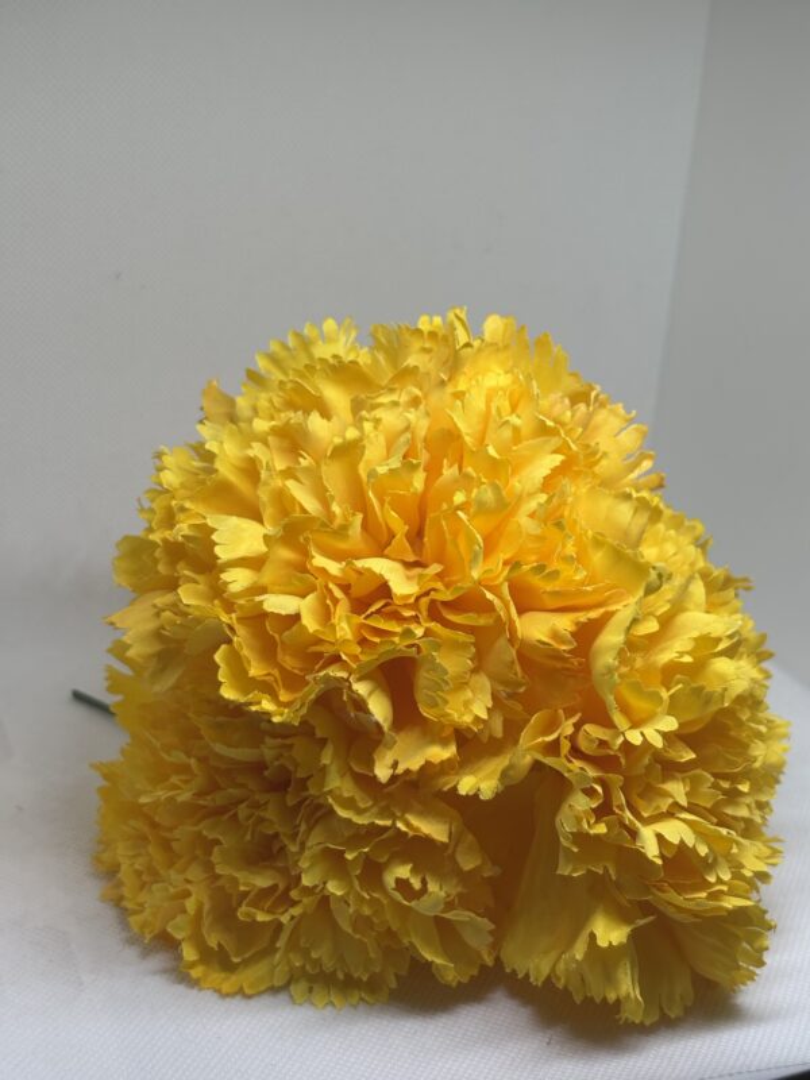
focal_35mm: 52
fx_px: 1622
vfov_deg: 36.8
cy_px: 540
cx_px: 405
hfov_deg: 28.0
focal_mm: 5.96
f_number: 1.6
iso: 32
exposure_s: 1/171
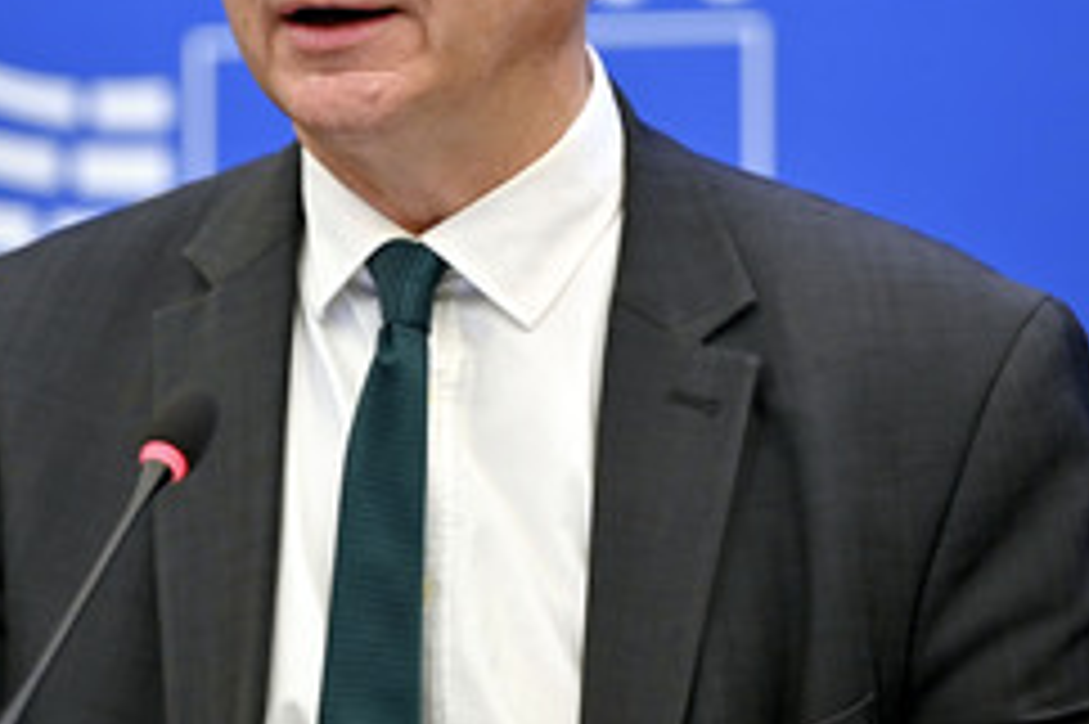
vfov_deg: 4.1
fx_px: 10127
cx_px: 448
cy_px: 144
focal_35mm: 335
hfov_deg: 6.2
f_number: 2.8
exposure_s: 1/160
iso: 640
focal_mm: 180
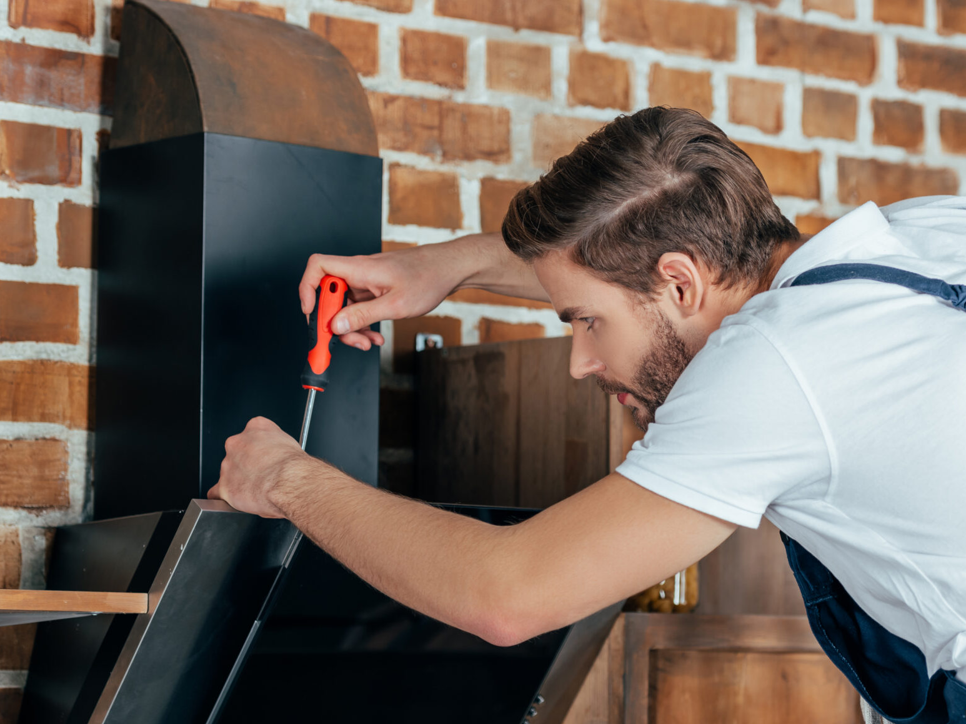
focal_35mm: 137
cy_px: 424
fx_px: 3823
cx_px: 517
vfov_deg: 10.8
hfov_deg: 14.4
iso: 100
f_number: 3.5
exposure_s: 1/160
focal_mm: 86
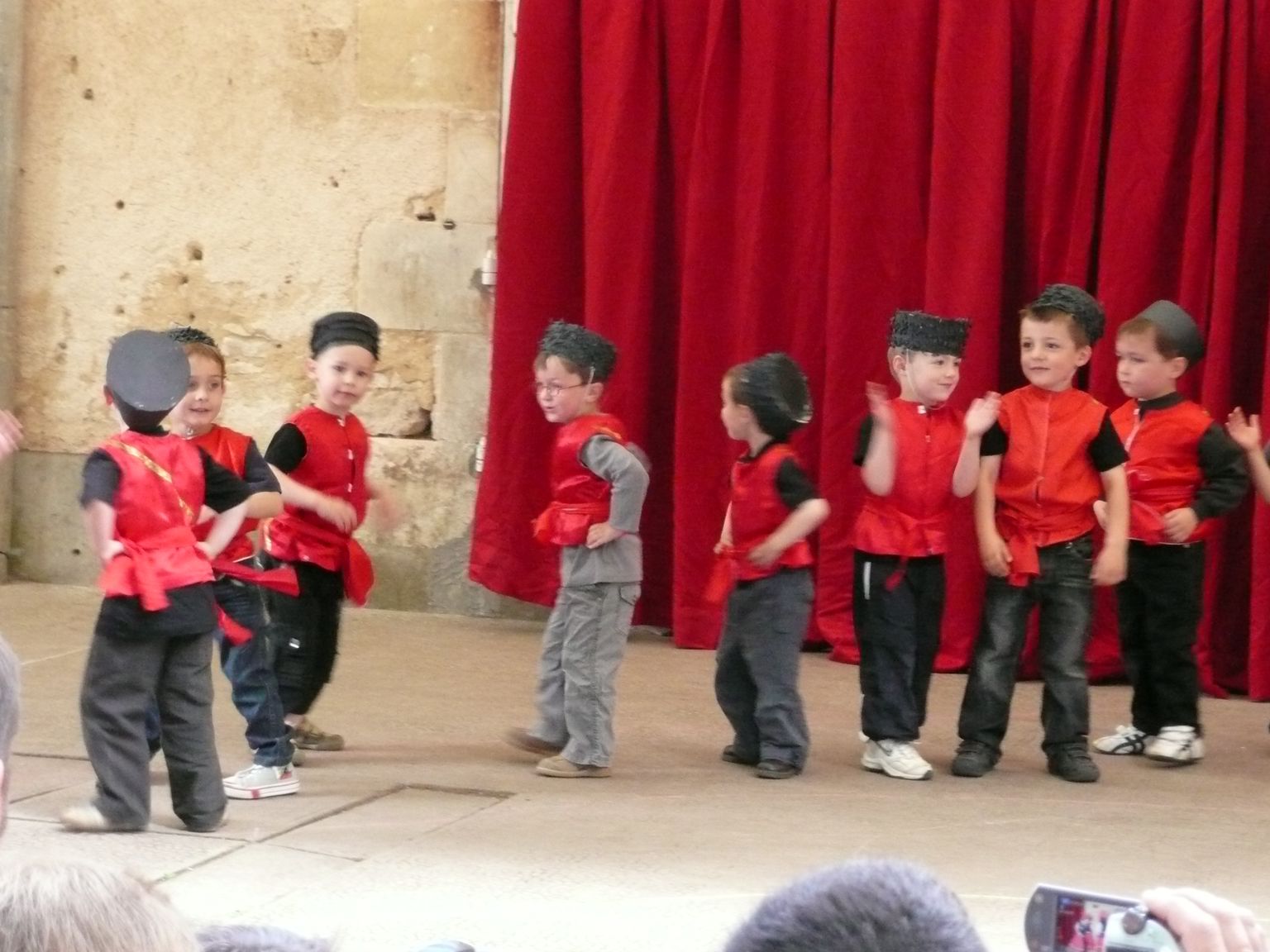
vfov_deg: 13.2
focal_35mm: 112
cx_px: 635
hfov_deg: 17.6
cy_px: 476
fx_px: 4109
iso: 640
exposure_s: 1/30
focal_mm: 18.4
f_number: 4.7
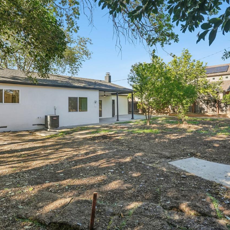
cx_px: 101
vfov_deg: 71.9
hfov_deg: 71.9
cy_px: 102
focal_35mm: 21
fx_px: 158
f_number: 8
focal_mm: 14
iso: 640
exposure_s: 1/200
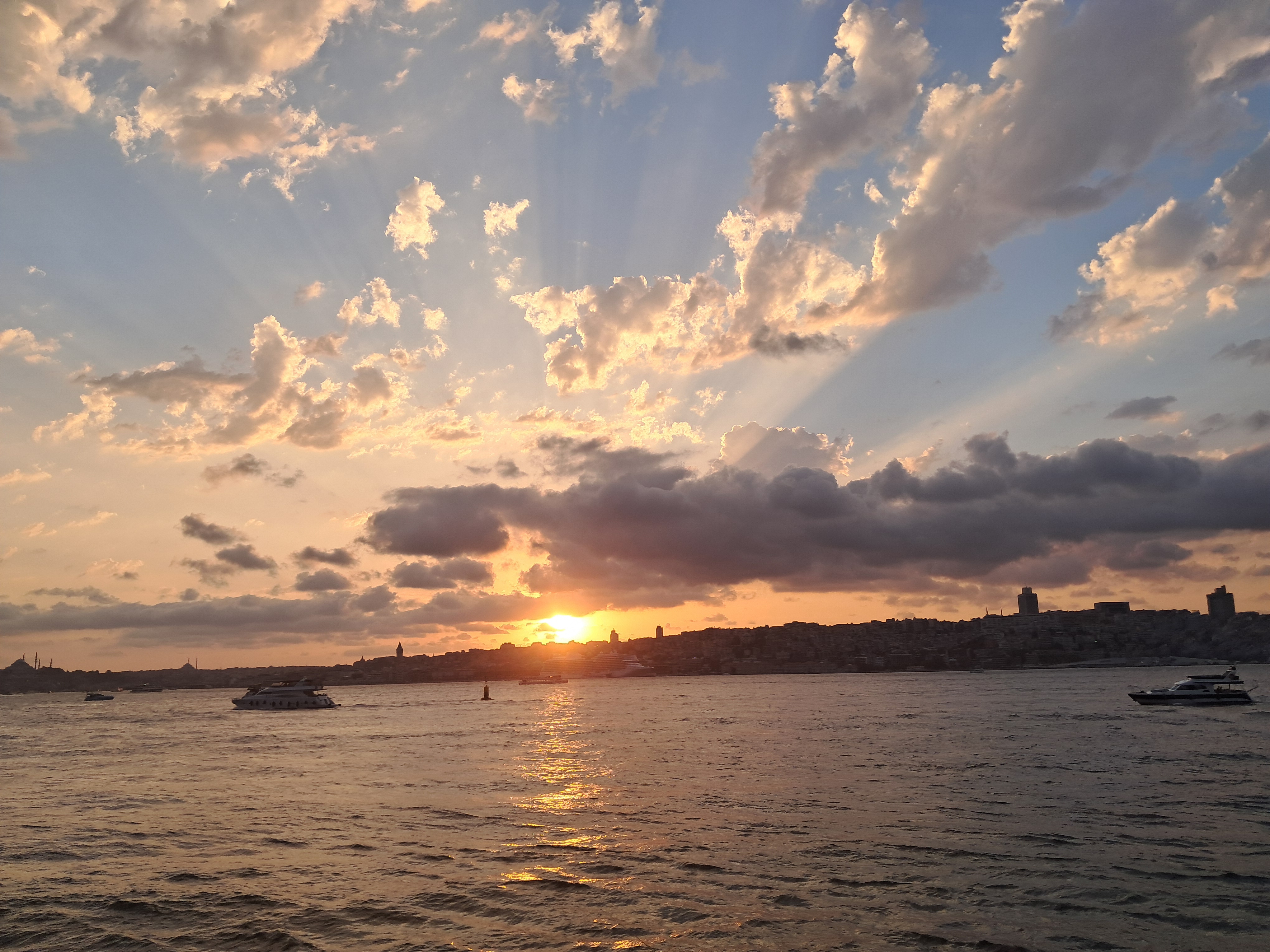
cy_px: 476
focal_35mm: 27
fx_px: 991
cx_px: 635
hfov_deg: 65.3
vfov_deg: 51.4
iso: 50
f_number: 1.8
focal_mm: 4
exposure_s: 1/387
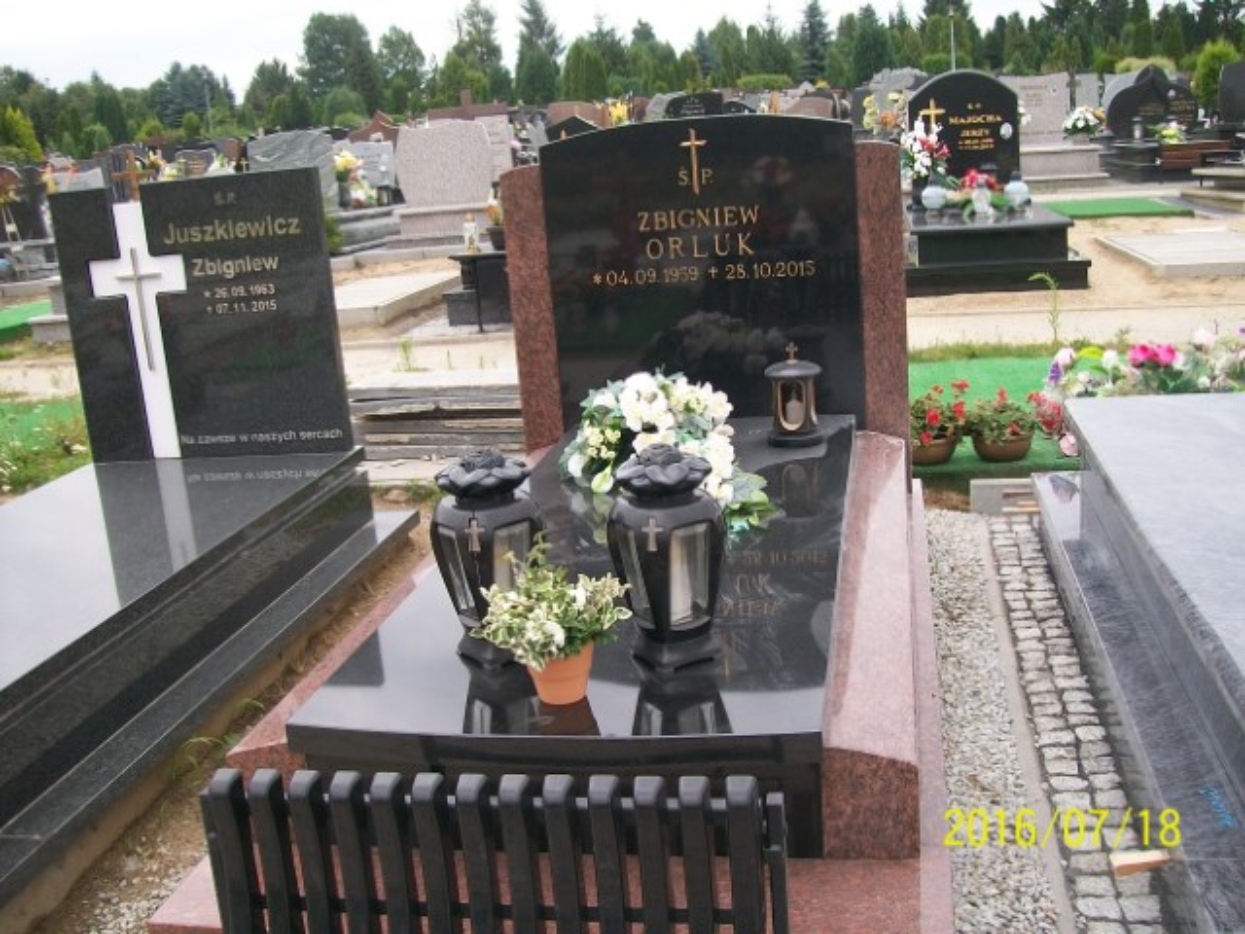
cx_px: 622
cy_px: 467
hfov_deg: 51.4
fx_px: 1295
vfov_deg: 39.7
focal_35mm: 36
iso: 80
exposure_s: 1/320
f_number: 2.7
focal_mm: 6
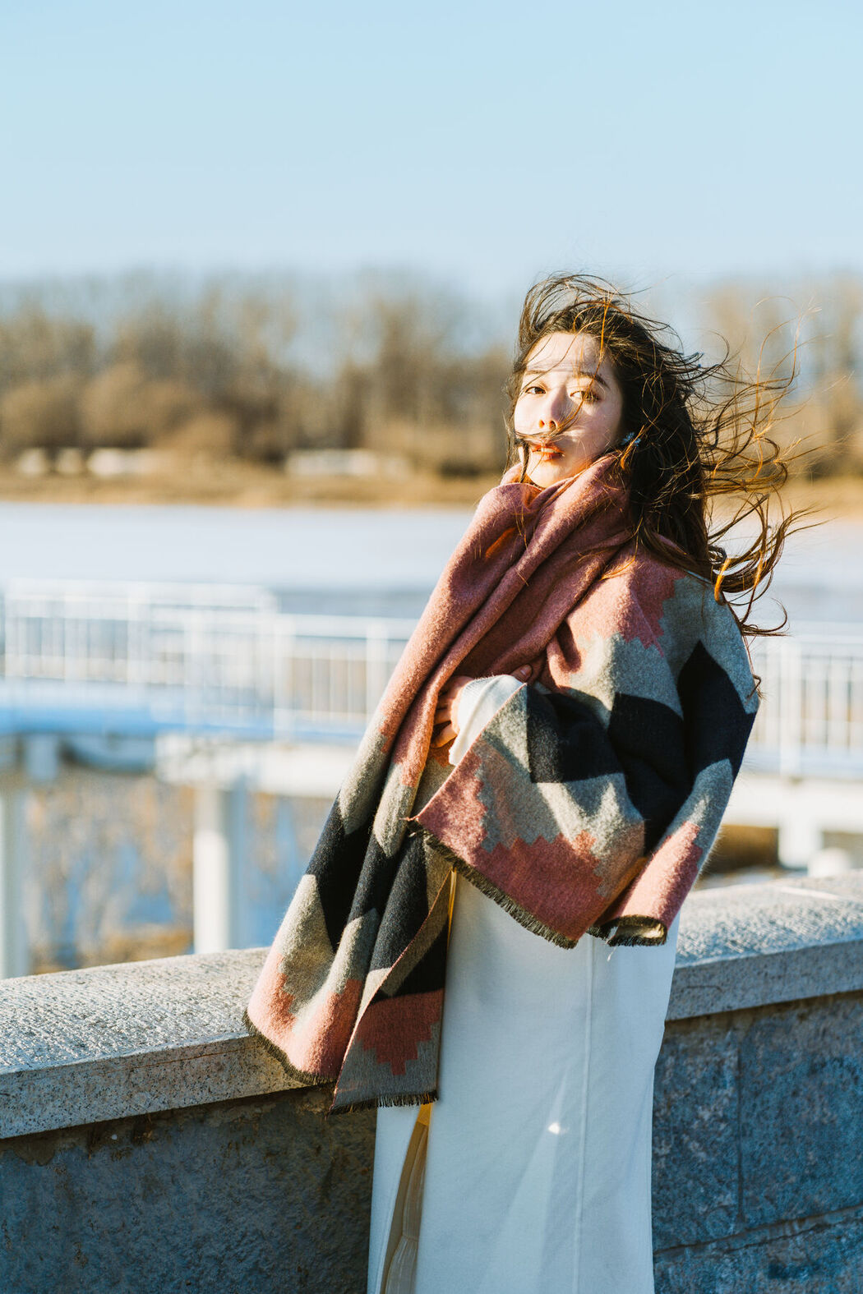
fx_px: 3056
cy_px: 647
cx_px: 432
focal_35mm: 85
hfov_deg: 16.1
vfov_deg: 23.9
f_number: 2.8
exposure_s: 1/1600
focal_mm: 85
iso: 100
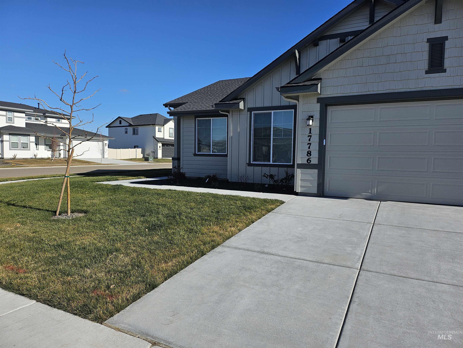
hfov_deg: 71.6
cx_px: 232
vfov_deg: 56.8
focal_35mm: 24
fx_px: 321
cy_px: 174
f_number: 1.8
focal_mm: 5
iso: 50
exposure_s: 1/4717
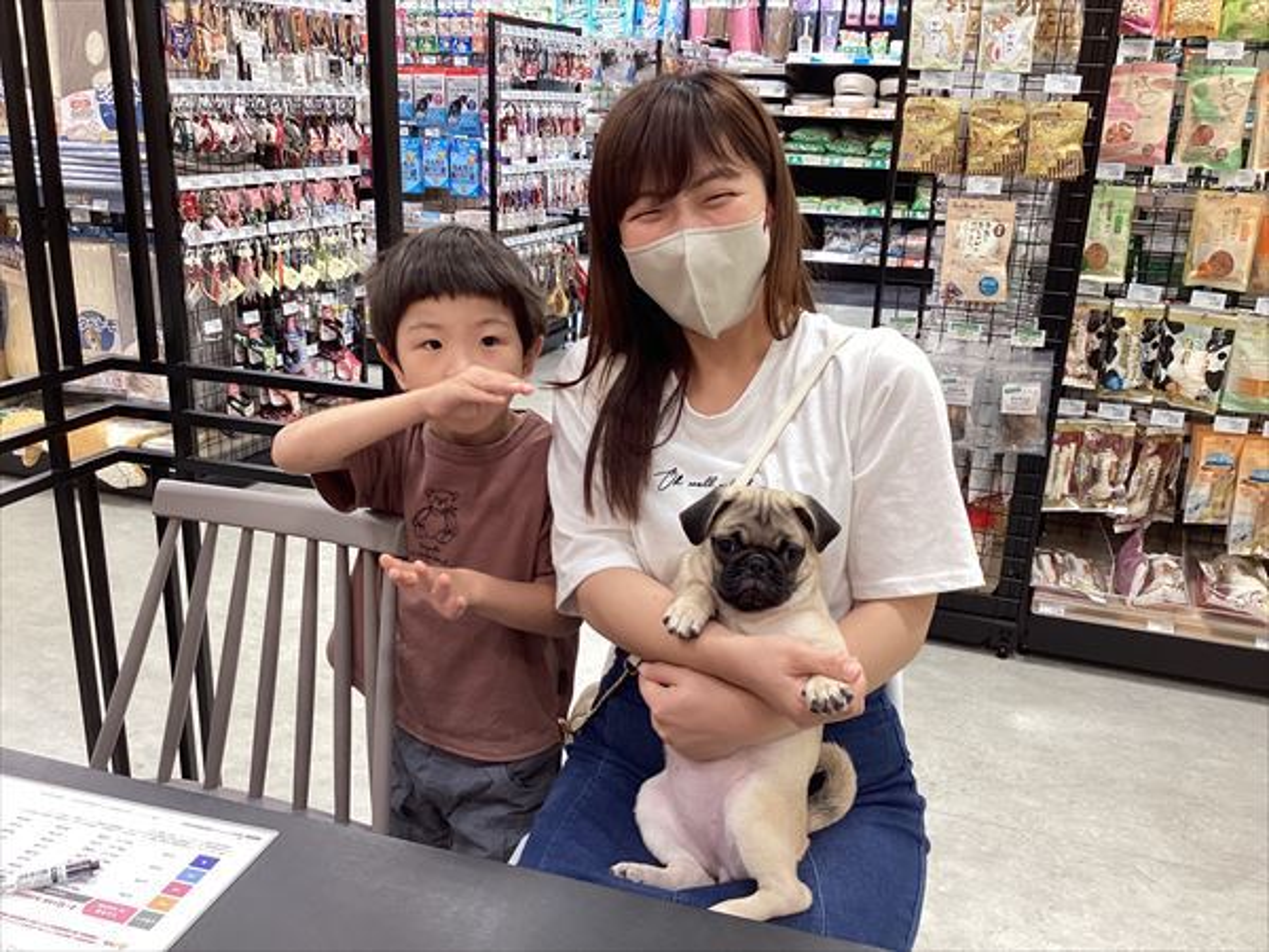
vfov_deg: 45.4
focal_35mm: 31
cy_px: 476
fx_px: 1136
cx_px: 634
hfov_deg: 58.4
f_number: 2.4
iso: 80
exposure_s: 1/50
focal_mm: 3.3
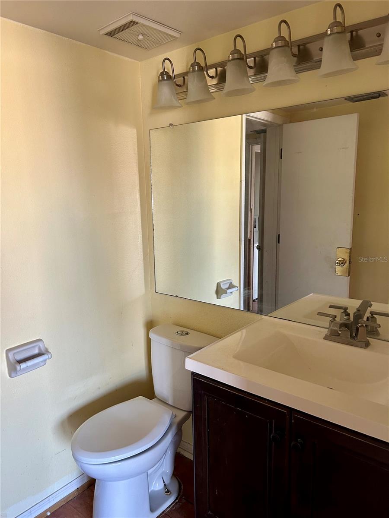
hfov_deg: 53.1
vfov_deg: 67.3
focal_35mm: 26
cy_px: 259
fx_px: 390
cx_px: 194
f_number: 1.5
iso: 160
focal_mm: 5.7
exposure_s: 1/60
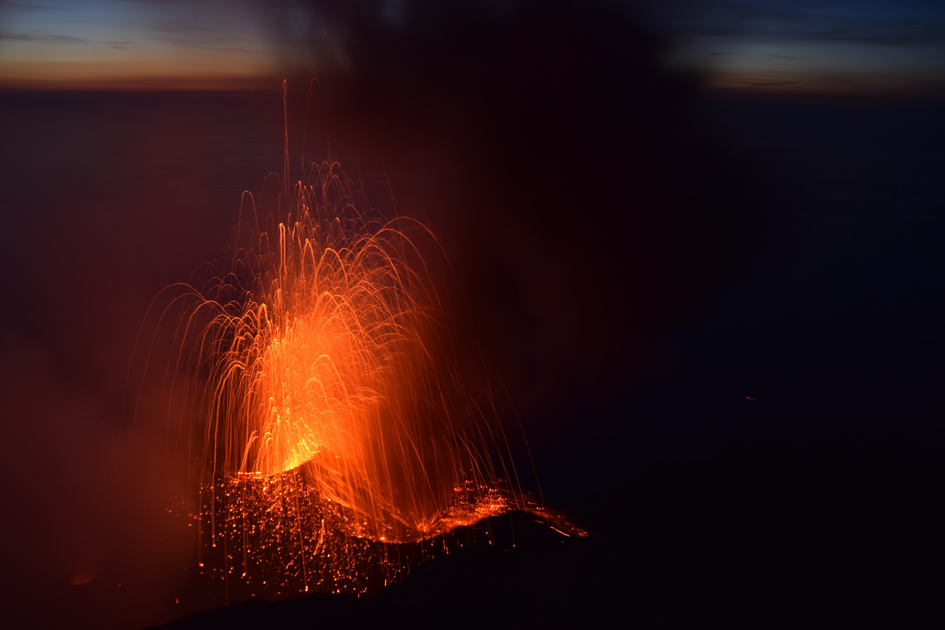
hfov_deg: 67.4
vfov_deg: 47.9
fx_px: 709
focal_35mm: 27
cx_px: 472
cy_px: 315
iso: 200
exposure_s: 7.8
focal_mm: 18
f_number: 8
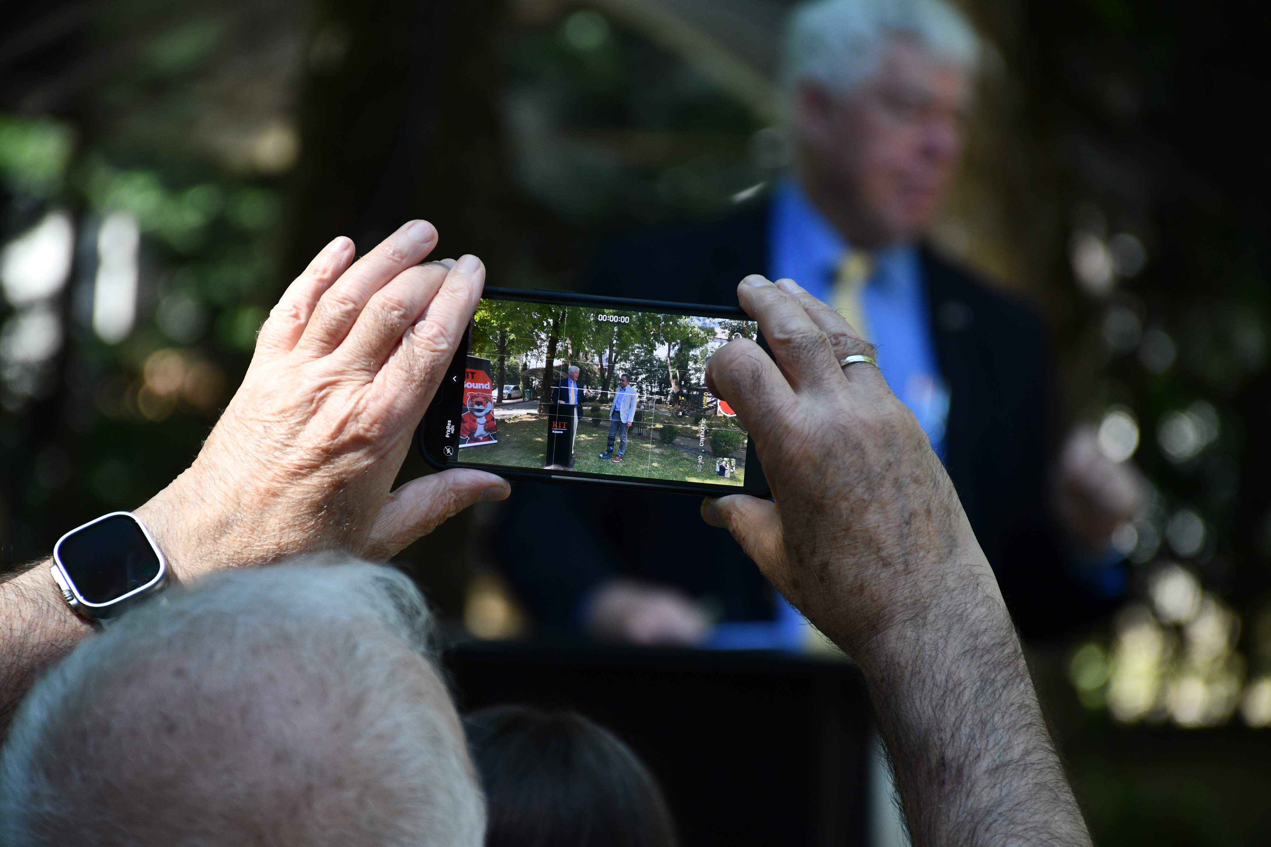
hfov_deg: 9.8
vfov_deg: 6.5
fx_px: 7414
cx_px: 636
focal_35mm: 210
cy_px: 424
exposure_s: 1/500
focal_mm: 140
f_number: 5.6
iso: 800
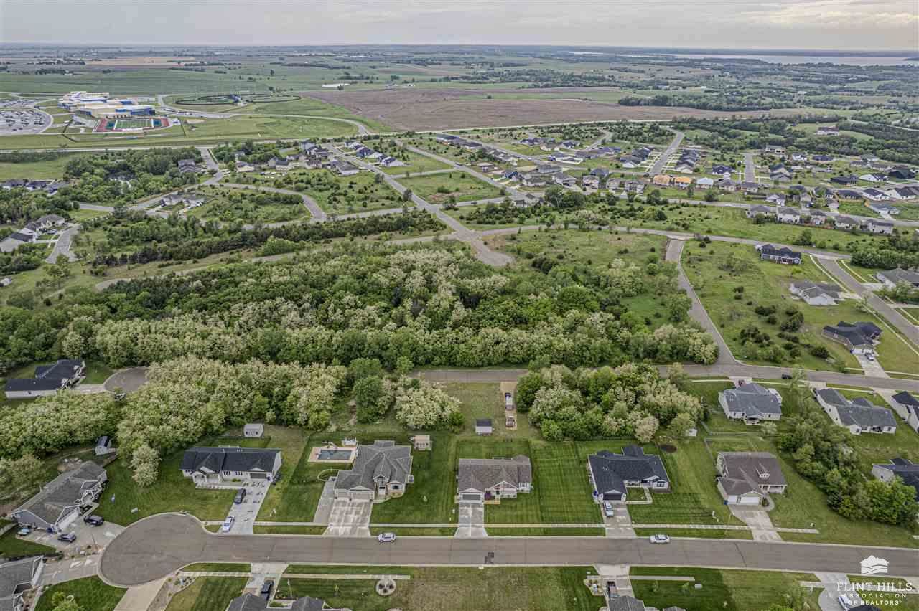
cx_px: 460
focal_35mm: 22
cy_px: 306
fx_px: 561
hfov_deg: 78.6
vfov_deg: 57.2
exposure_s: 1/500
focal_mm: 8.38
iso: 100
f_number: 2.8
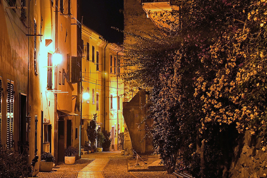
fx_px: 586
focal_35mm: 79
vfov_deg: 17.3
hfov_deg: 25.6
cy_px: 86
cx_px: 97
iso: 200
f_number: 7.1
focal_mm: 40
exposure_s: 2
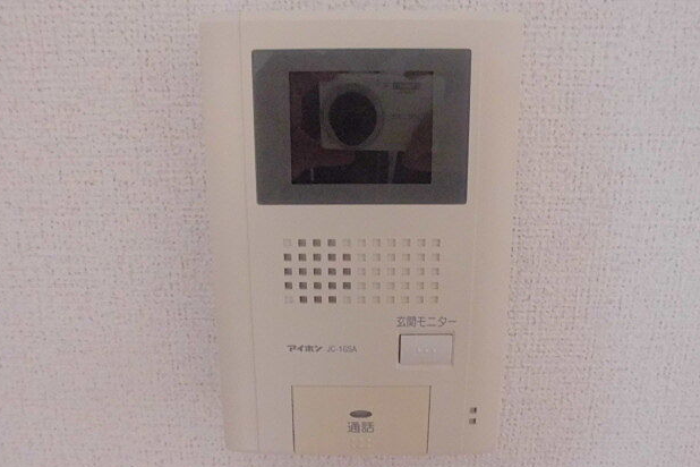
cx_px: 347
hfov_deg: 65.5
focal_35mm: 28
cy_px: 254
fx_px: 544
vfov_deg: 46.4
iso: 400
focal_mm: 4.6
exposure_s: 1/60
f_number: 3.5
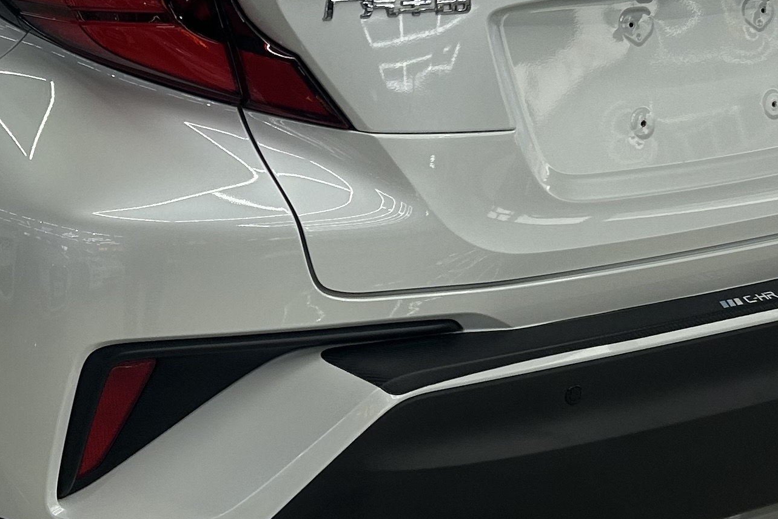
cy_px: 197
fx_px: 1837
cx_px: 223
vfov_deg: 16.1
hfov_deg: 23.7
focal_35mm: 85
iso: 64
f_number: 1.5
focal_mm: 5.7
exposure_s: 1/100
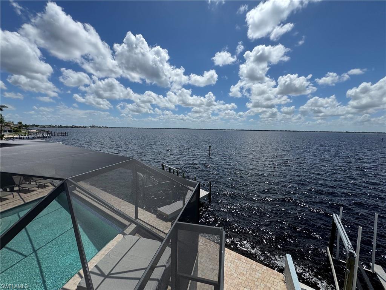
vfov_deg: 85.7
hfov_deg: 102.1
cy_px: 145
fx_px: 156
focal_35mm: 14
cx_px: 193
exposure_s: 1/3906
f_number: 2.2
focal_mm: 2.22
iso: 50
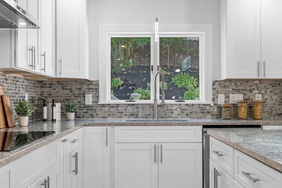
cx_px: 138
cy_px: 96
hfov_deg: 42.8
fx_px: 360
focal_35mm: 46
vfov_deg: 29.2
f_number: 9
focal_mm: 28
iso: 200
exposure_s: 1/1.25
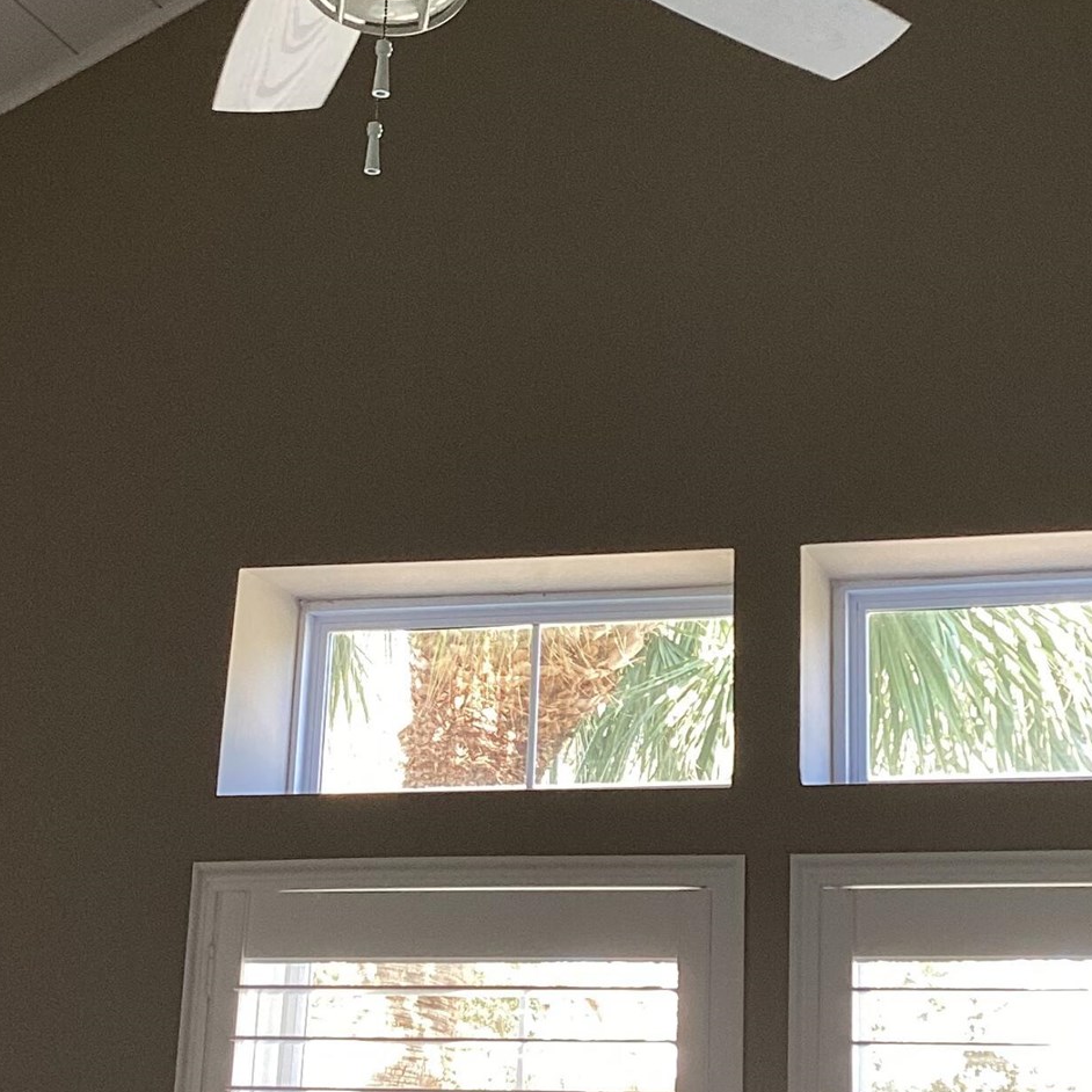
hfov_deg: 25.6
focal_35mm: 67
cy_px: 414
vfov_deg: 25.7
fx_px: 2391
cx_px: 708
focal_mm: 3.3
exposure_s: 1/60
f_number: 2.4
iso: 50
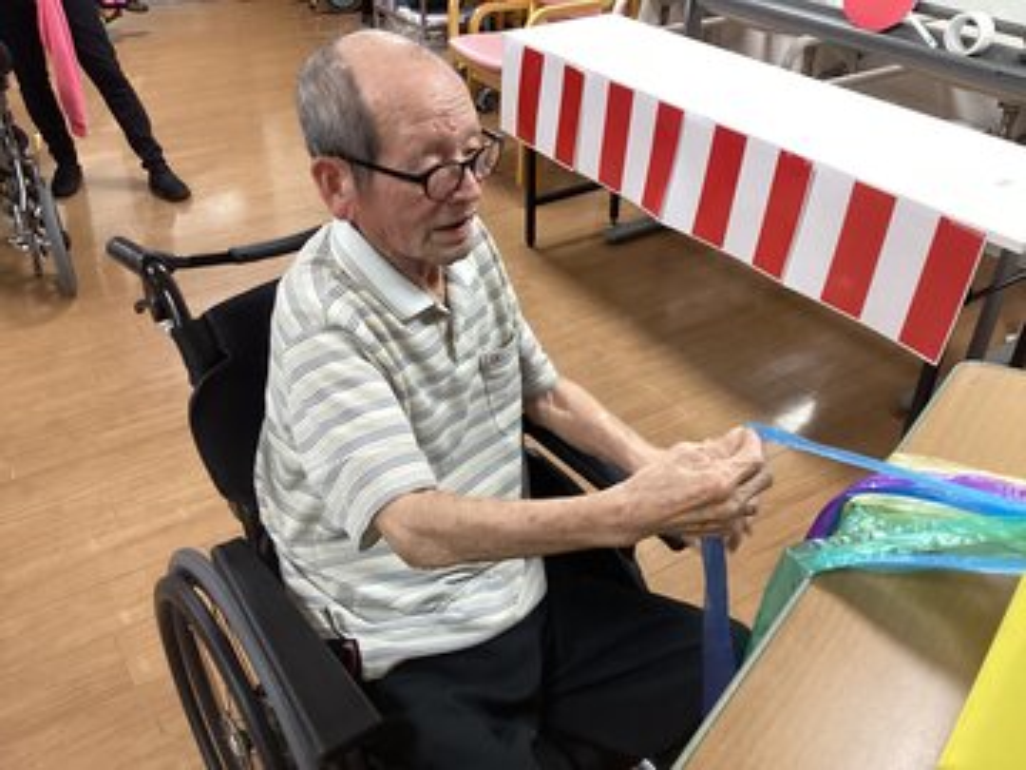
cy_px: 385
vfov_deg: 45.4
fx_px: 919
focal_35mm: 31
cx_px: 513
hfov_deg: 58.4
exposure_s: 1/50
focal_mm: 3.3
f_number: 2.4
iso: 125
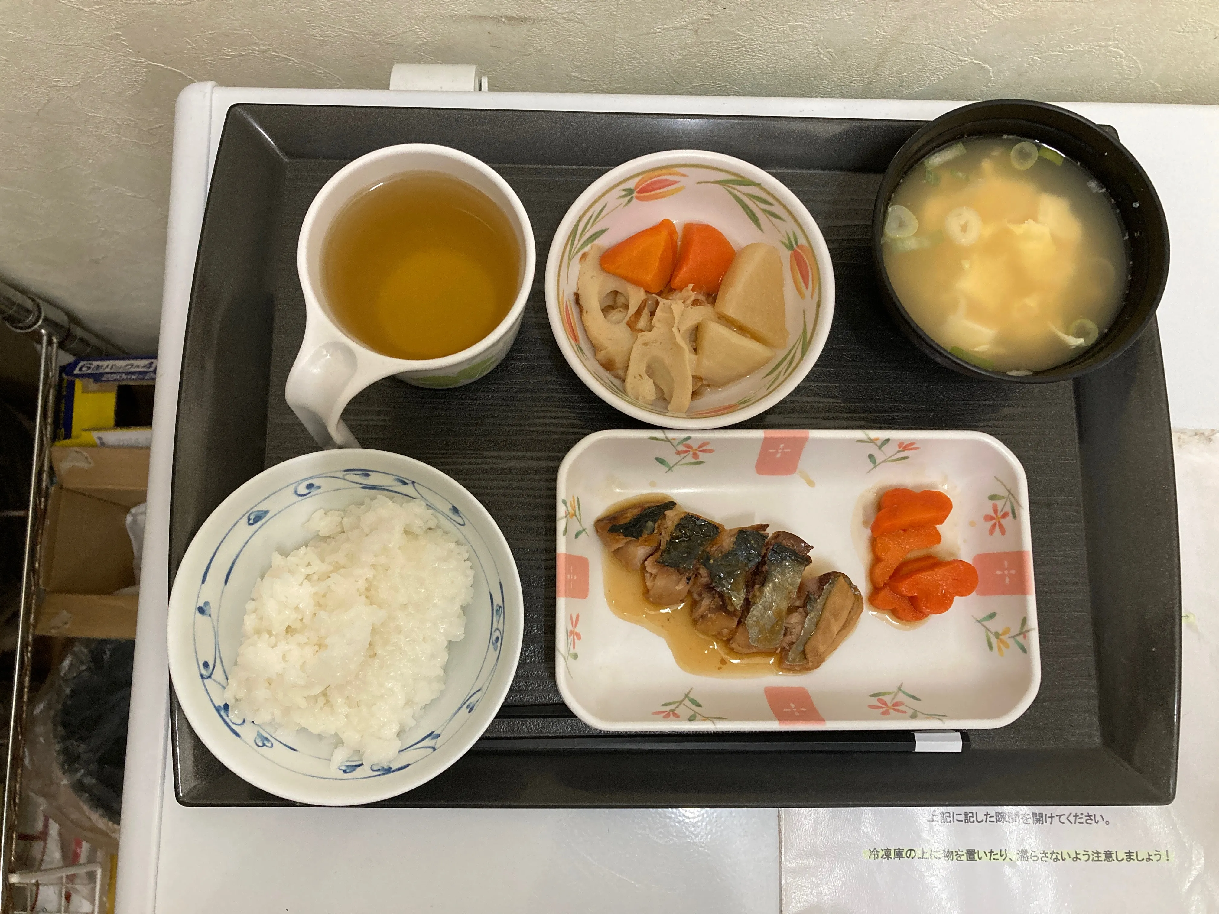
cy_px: 457
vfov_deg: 49.7
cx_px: 610
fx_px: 986
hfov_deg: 63.4
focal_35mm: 28
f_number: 1.8
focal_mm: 3.99
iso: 200
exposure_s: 1/60
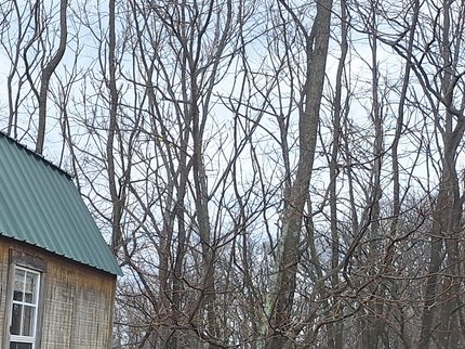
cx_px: -253
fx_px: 1087
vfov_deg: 17.7
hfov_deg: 20.3
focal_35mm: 81
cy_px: 360
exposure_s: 1/1182
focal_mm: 5.54
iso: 40
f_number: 1.8
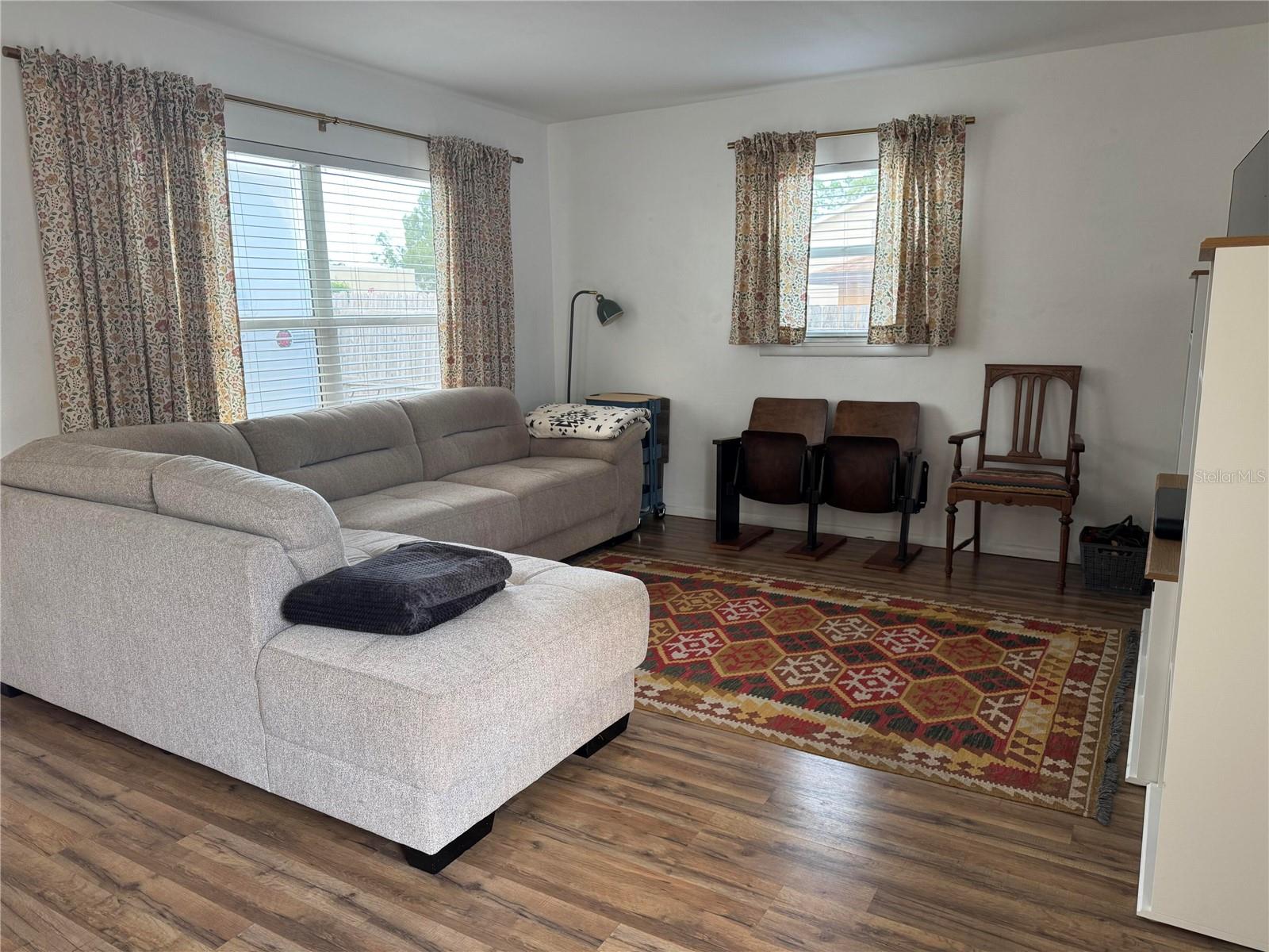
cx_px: 634
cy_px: 476
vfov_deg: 56.8
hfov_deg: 71.6
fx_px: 880
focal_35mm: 24
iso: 160
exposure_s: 1/60
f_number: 1.78
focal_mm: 6.76
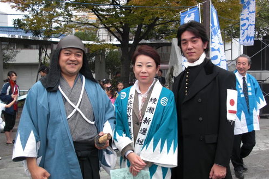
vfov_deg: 35.0
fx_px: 284
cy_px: 100
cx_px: 135
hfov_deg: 50.7
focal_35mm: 38
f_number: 2.8
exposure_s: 1/125
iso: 50
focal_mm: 6.3
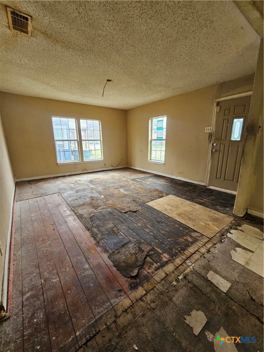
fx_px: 132
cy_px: 176
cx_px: 132
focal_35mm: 13
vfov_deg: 106.2
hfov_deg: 89.9
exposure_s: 1/60
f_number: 2.2
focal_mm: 2.2
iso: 200
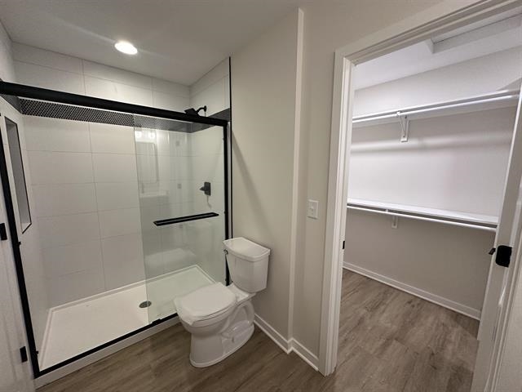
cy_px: 196
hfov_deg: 102.1
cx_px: 261
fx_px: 211
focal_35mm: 14
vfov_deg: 85.7
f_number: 2.2
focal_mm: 2.22
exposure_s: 1/120
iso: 250
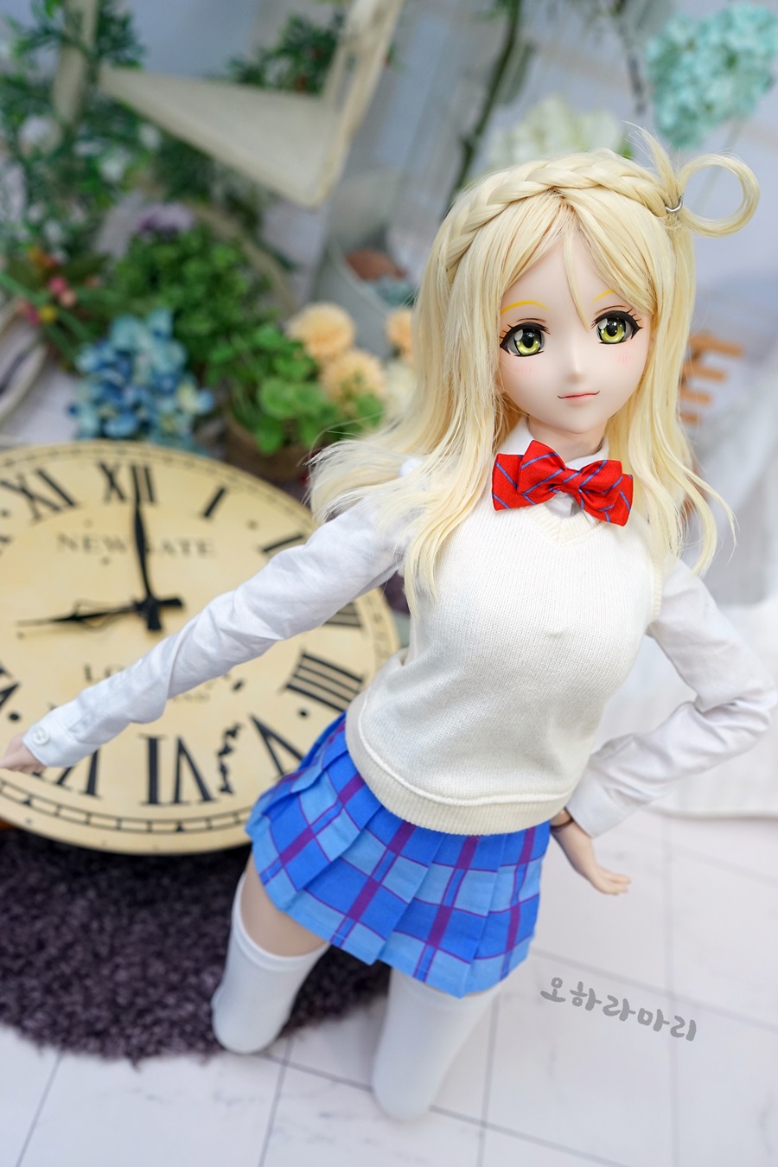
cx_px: 389
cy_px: 584
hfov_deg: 37.9
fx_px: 1134
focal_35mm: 35
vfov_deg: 54.4
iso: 1250
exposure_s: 1/160
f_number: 4
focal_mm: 35
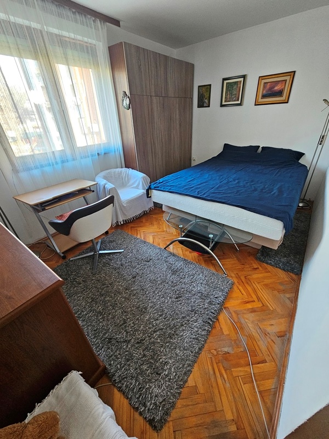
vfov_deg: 106.2
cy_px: 220
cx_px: 164
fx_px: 165
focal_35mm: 13
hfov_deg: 89.9
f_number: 2.2
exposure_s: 1/50
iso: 400
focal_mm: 2.2
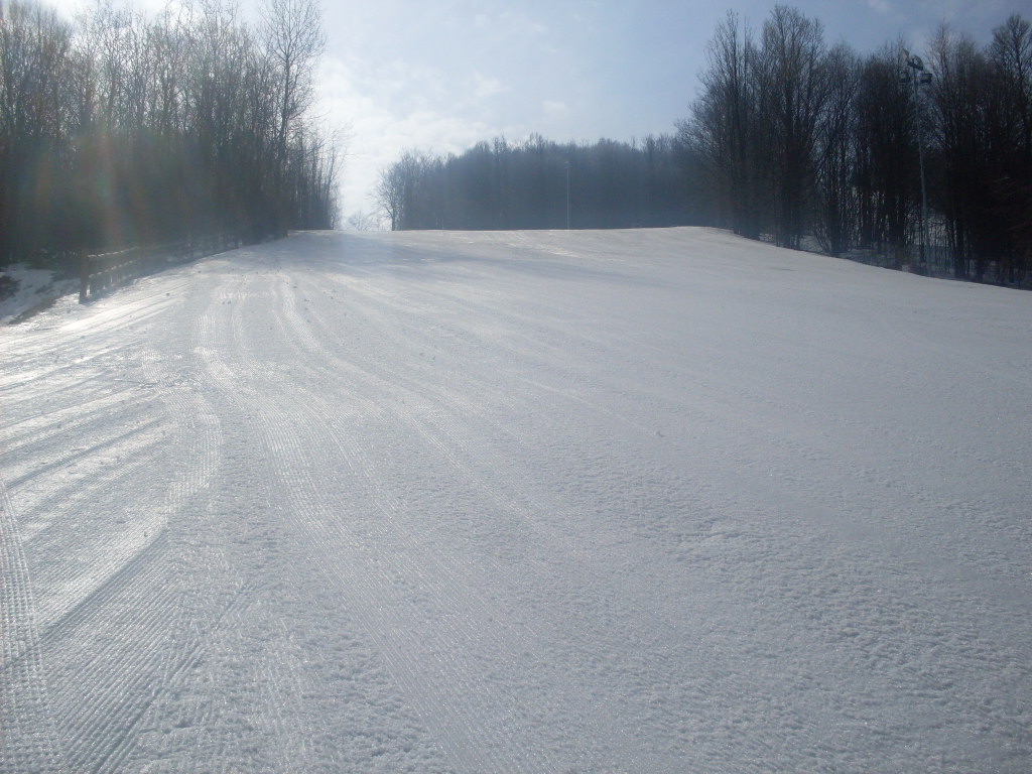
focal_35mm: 38
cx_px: 516
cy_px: 387
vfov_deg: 37.7
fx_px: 1133
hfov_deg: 49.0
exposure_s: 1/750
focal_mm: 6.3
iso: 80
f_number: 8.4
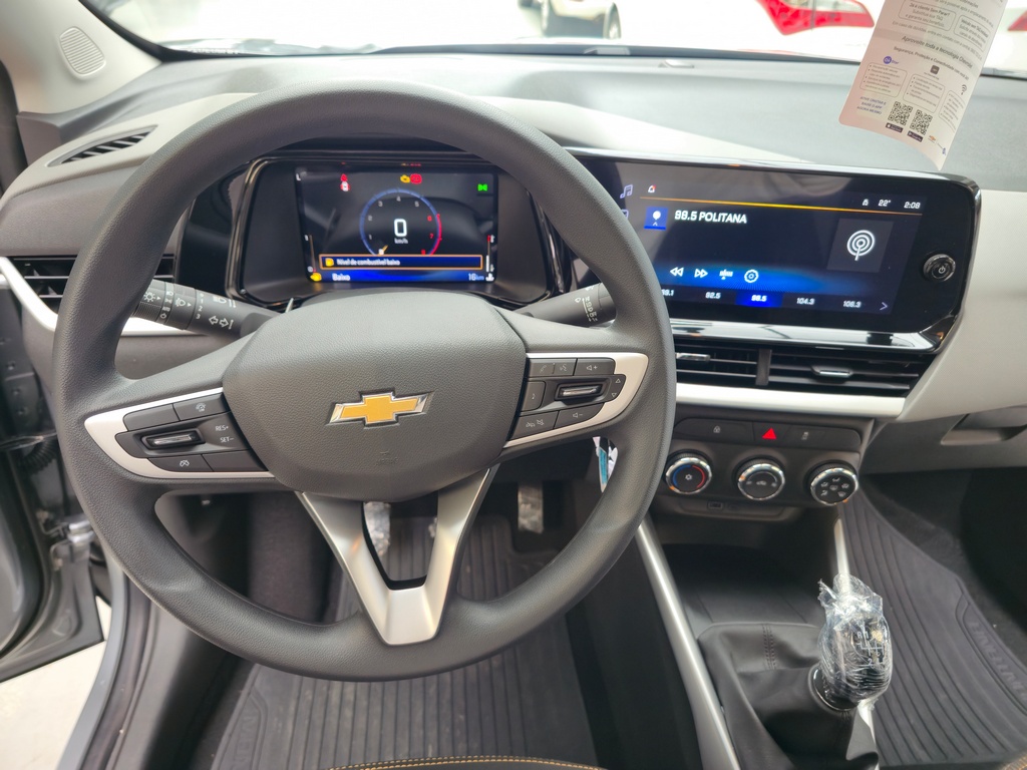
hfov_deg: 73.9
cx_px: 514
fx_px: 682
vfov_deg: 58.9
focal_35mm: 23
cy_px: 385
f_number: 1.7
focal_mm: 6.3
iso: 80
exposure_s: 1/60
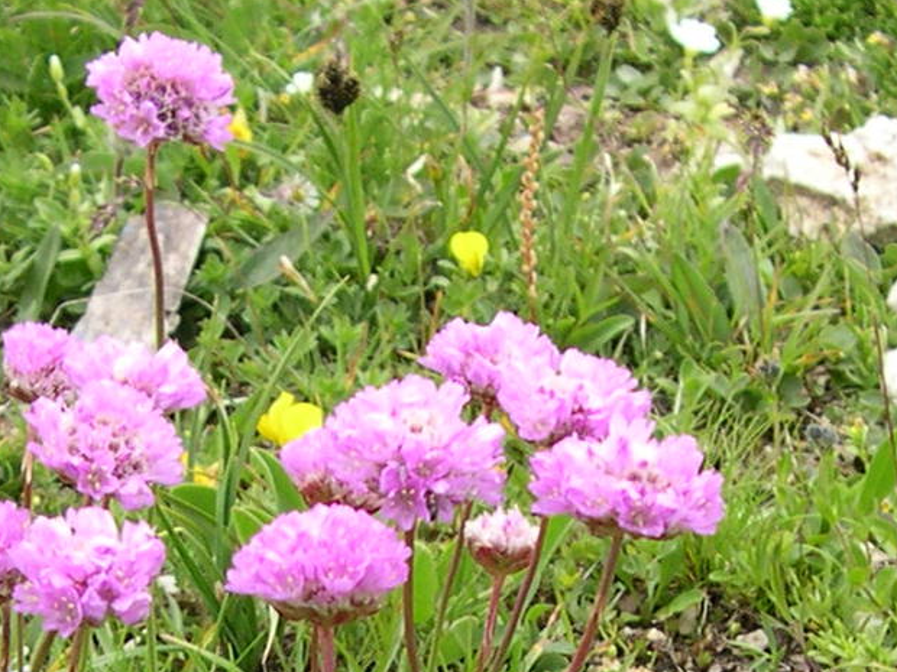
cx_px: 124
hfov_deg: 19.7
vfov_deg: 14.5
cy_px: 840
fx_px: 2539
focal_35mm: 98
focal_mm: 8
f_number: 2.8
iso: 100
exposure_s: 1/171
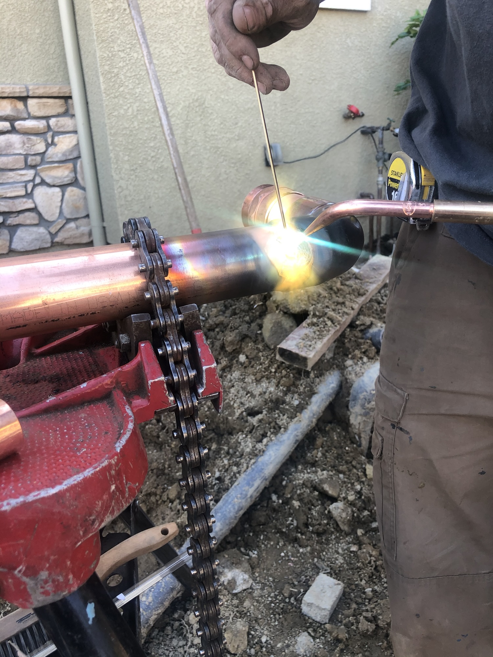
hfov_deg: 49.7
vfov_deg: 63.4
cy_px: 328
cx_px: 246
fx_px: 532
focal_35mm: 28
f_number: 1.8
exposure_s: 1/120
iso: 32
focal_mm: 4
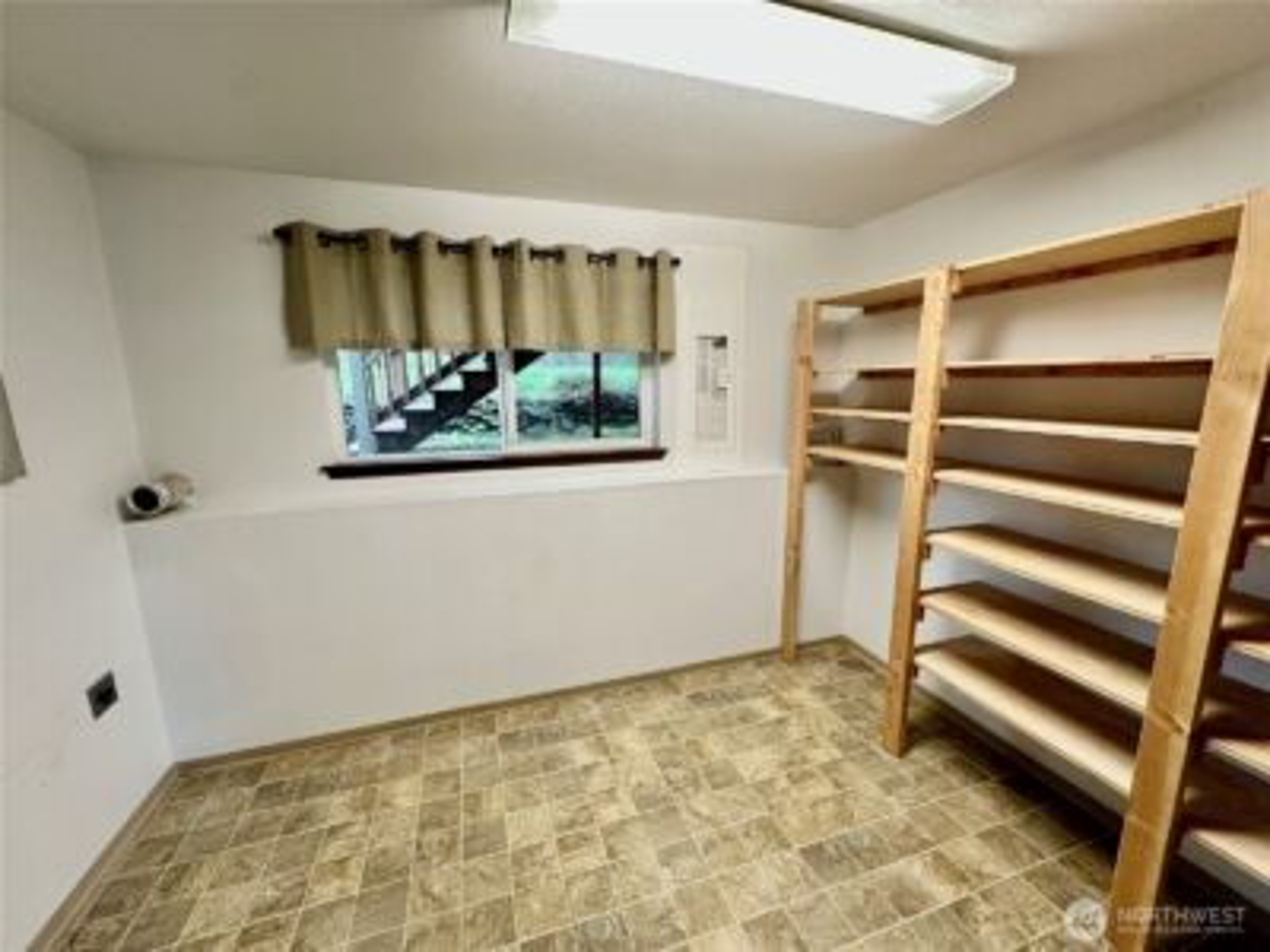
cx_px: 635
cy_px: 476
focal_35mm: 14
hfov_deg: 102.1
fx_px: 514
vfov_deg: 85.7
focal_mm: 2.22
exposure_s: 1/60
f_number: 2.2
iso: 160
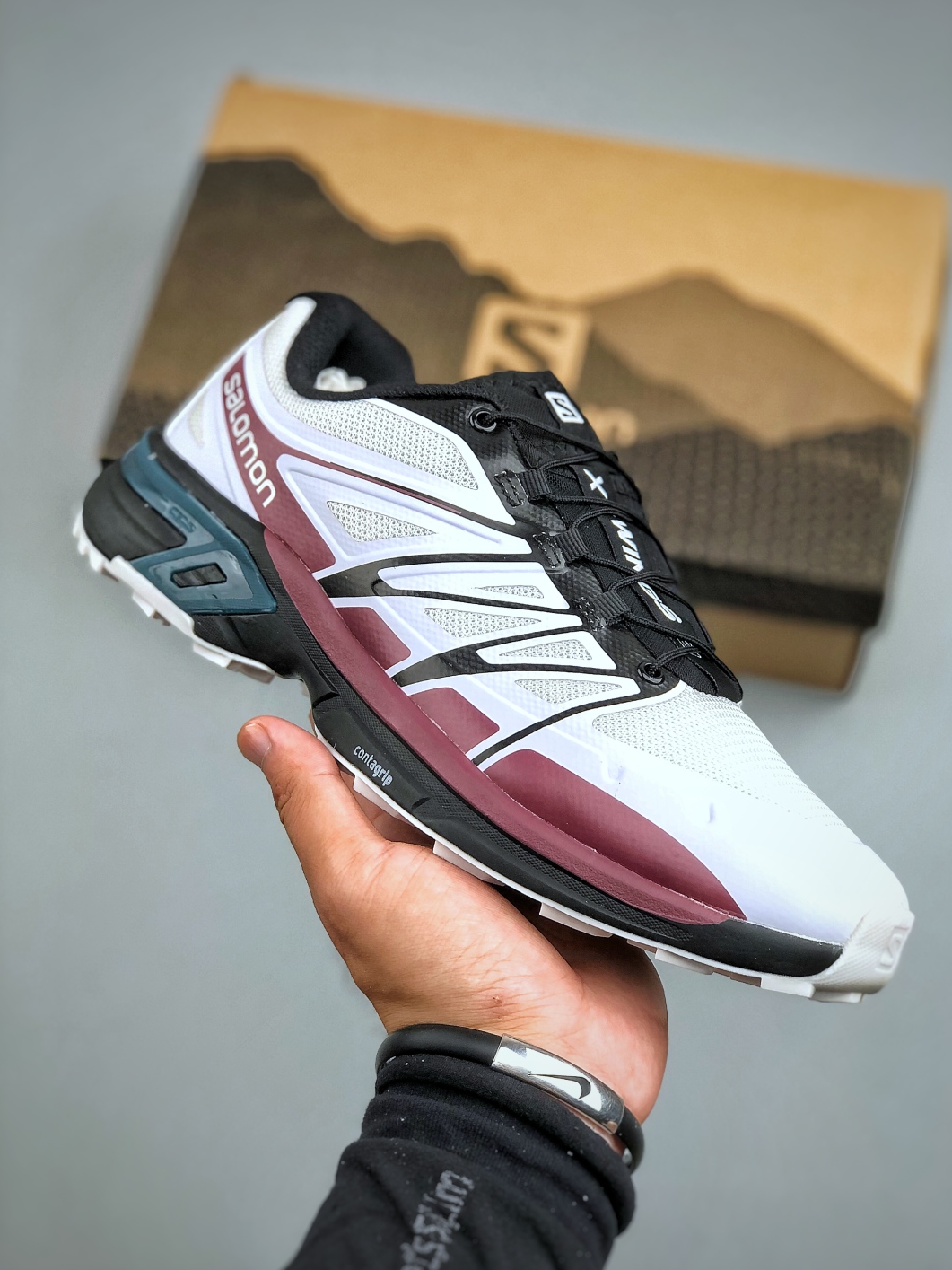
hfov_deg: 25.2
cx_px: 481
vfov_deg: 33.2
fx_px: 2127
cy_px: 635
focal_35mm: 58
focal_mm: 6.6
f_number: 2.8
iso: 32
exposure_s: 1/100
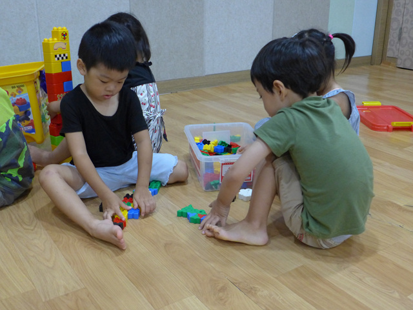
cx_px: 206
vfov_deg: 36.0
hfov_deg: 46.8
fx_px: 477
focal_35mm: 40
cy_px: 155
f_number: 1.7
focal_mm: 7.9
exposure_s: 1/320
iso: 640
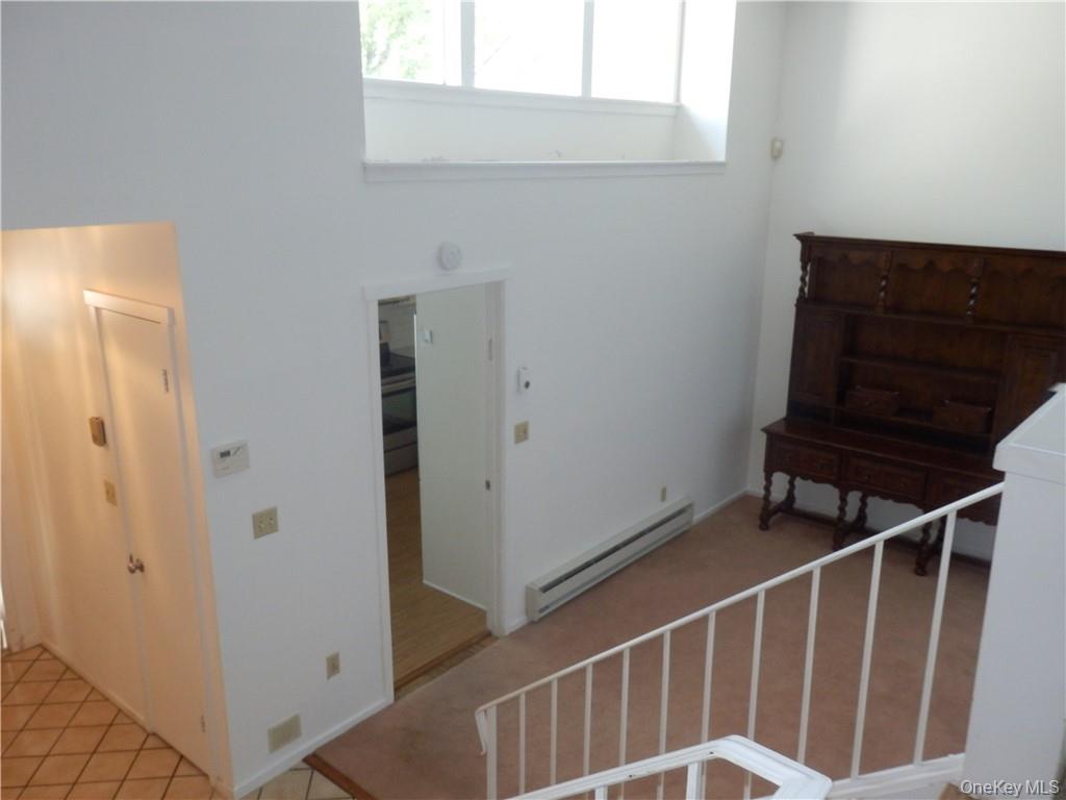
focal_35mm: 27
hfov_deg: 65.3
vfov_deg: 51.4
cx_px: 533
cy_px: 400
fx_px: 831
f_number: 3.2
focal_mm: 5
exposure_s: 1/30
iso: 320
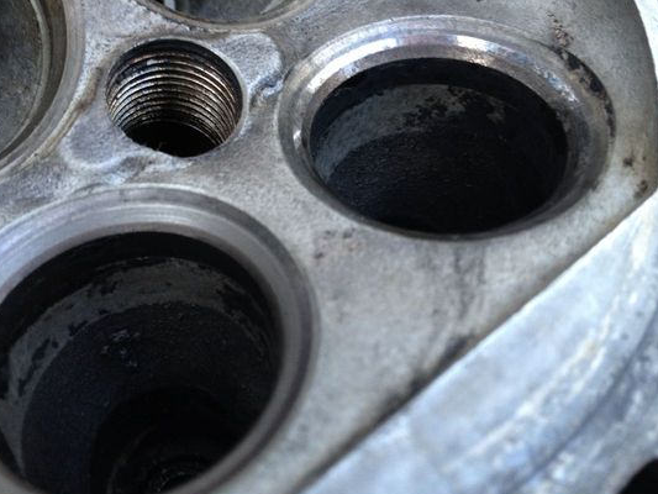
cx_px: 269
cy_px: 216
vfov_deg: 34.3
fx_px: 799
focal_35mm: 42
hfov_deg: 44.6
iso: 125
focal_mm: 4.28
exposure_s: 1/20
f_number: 2.4
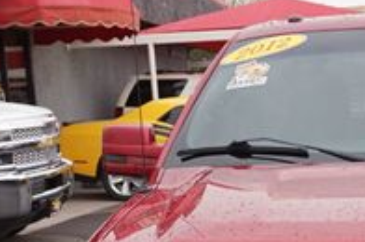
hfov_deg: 20.3
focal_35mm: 98
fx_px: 992
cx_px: 358
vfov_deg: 13.3
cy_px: 343
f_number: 5
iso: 100
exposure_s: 1/80
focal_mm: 20
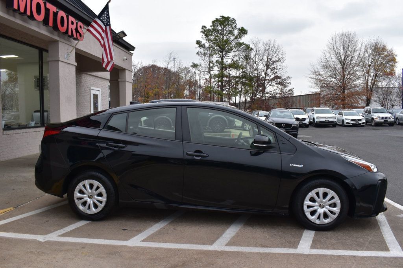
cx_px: 202
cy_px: 134
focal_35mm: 30
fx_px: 336
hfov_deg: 61.9
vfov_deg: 43.6
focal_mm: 20
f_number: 9
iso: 400
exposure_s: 1/125
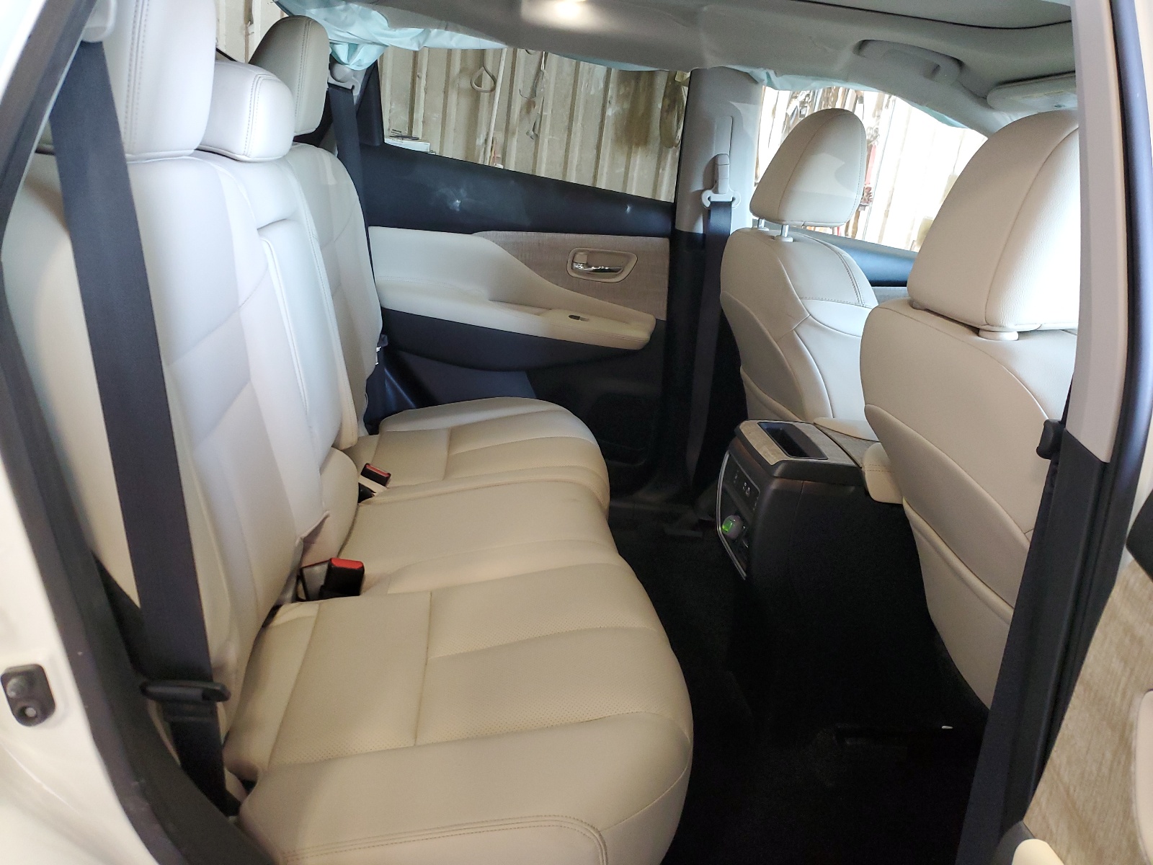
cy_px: 432
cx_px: 576
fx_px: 866
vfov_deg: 53.1
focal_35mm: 26
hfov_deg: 67.3
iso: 275
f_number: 1.5
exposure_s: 1/60.2
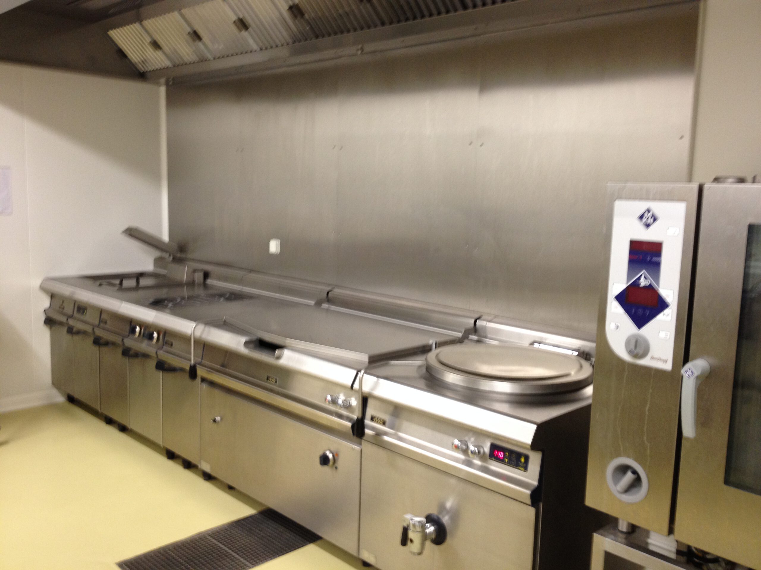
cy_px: 285
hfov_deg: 52.6
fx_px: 769
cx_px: 380
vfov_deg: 40.7
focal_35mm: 35
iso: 100
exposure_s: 1/20
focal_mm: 4.28
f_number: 2.4
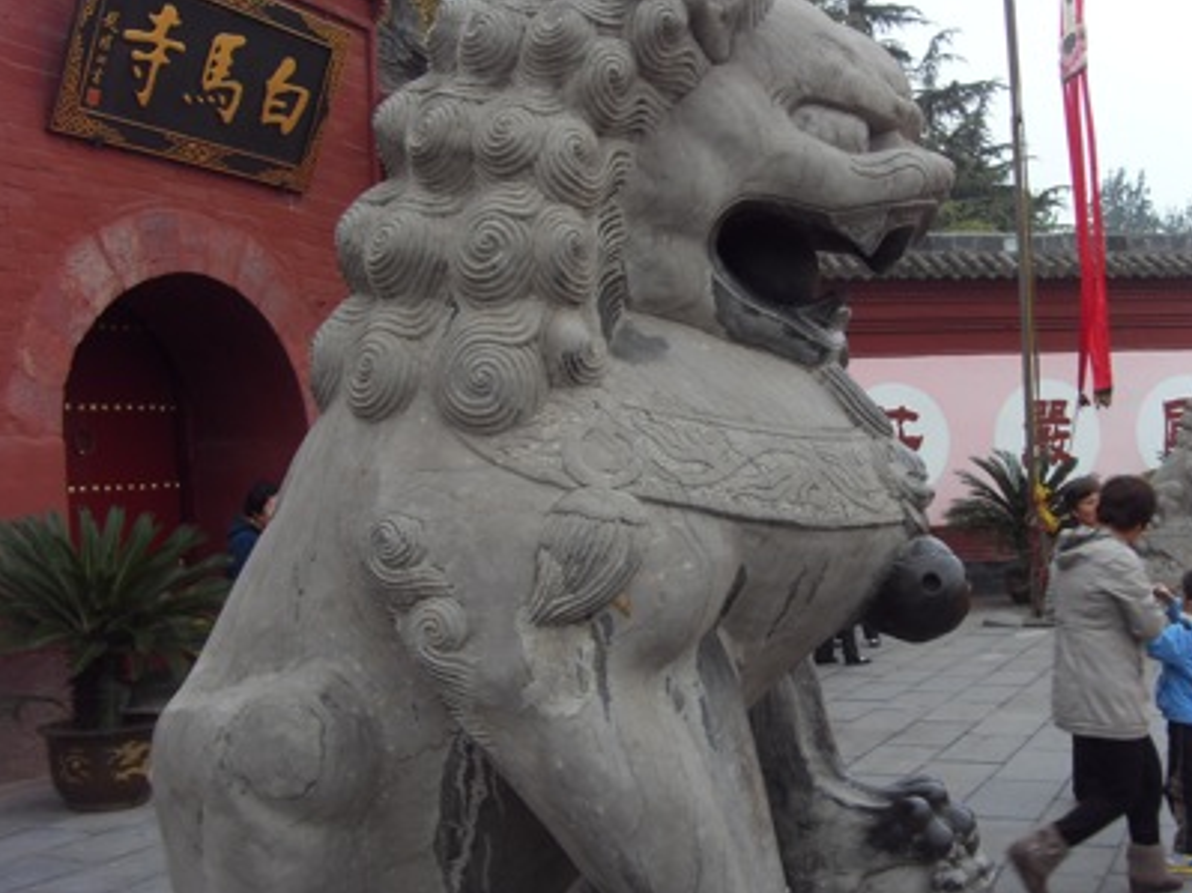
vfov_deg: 33.6
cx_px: 645
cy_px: 433
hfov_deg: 43.8
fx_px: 1480
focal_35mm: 43
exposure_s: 1/90
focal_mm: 6.6
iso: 100
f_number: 3.5
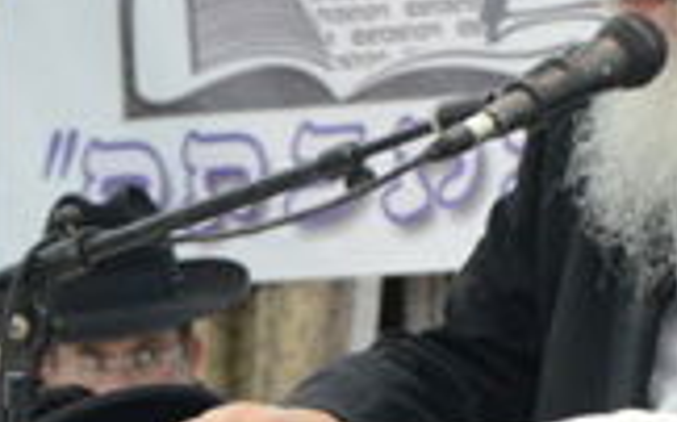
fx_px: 8076
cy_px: 547
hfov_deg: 4.8
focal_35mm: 438
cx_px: 685
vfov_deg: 3.0
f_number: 5
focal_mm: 58
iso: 2000
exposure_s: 1/80
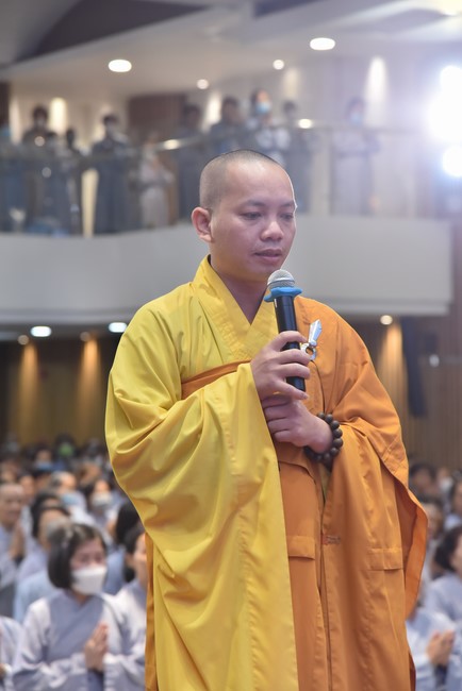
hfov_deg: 11.4
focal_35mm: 120
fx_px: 2307
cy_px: 346
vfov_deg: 17.1
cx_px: 231
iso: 2000
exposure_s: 1/160
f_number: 5
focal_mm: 120
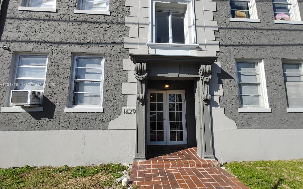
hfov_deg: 97.8
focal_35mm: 16
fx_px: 132
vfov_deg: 71.1
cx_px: 151
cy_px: 85
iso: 50
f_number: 1.9
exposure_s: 1/971
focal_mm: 1.78
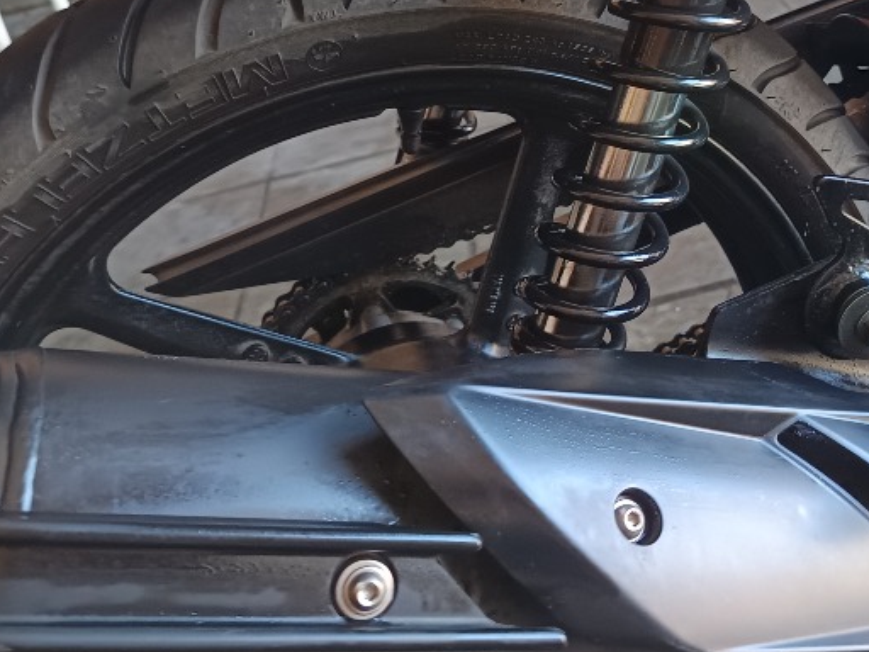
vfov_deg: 29.5
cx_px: 579
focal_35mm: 48
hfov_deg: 39.2
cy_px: 117
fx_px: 1205
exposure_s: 1/40
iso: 900
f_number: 1.7
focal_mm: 5.31
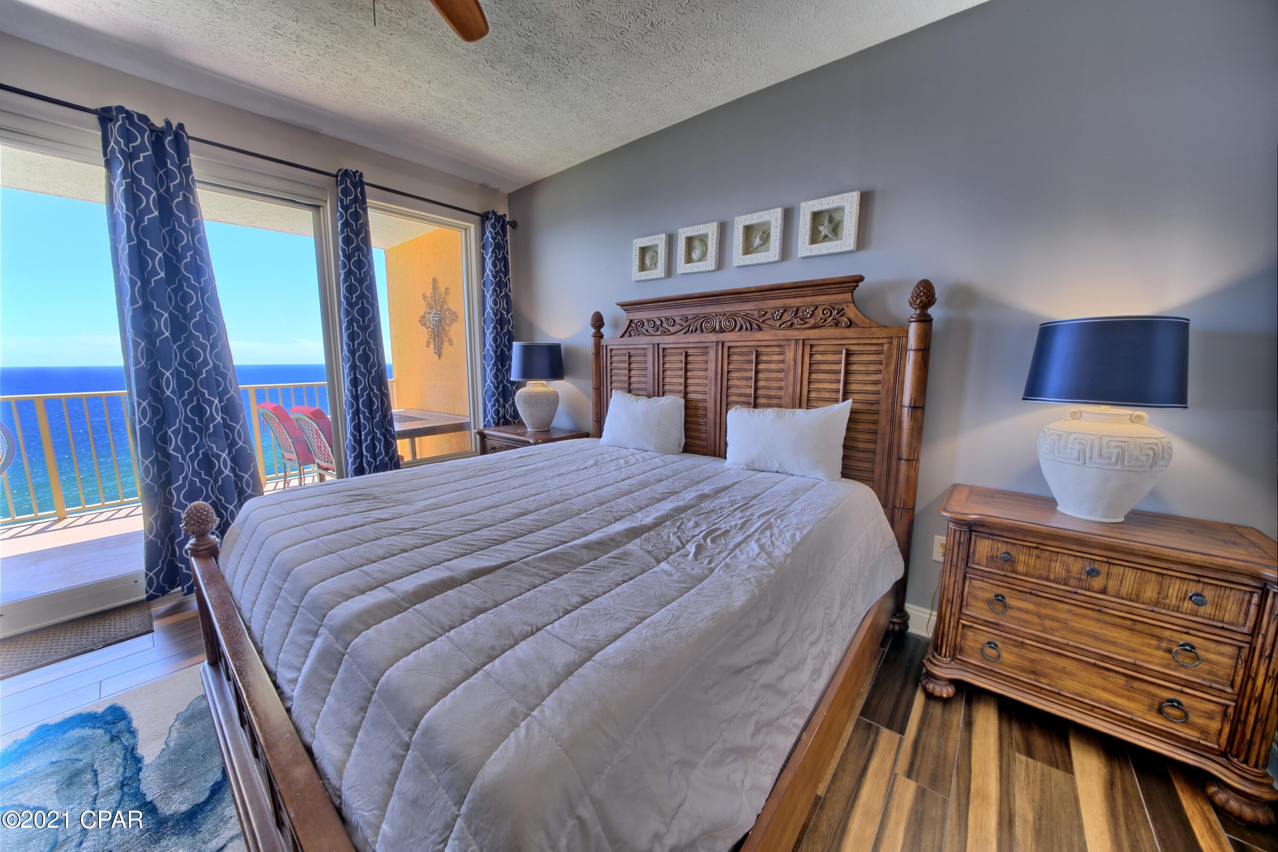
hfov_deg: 112.6
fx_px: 426
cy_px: 426
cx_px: 639
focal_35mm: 12
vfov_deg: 90.0
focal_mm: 12
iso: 200
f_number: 19
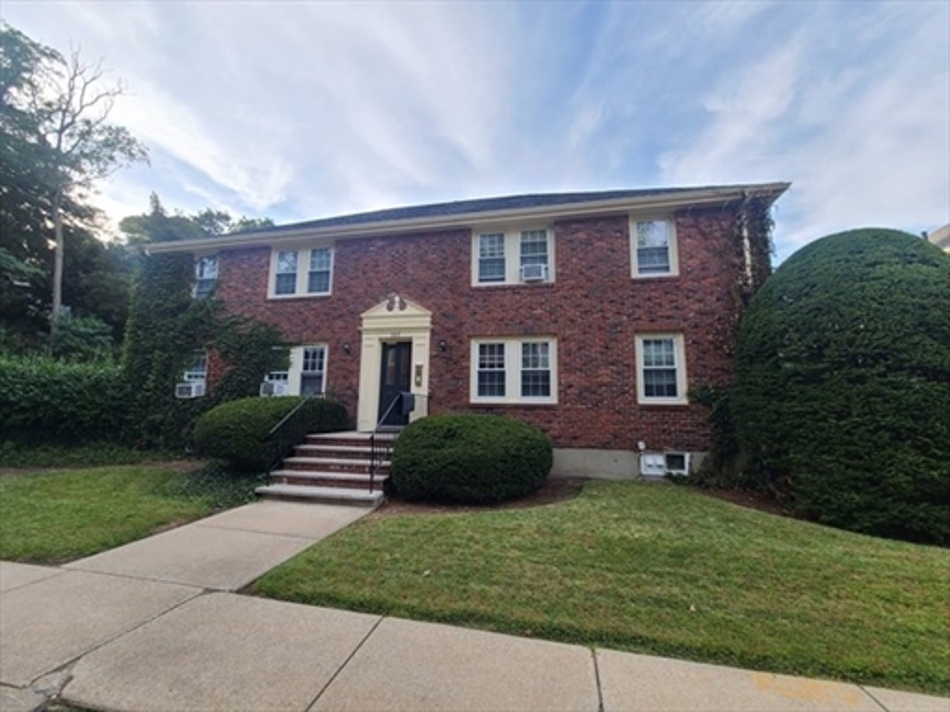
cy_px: 356
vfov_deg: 89.9
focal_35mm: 13
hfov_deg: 106.2
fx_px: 357
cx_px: 475
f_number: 2.2
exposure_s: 1/455
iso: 50
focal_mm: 2.2
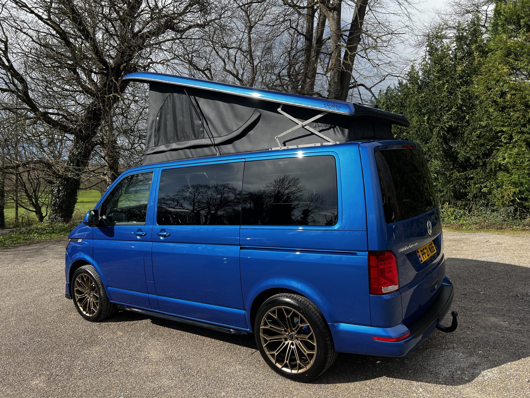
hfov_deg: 67.3
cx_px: 265
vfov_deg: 53.1
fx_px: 398
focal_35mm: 26
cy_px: 199
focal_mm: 5.7
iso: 50
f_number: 1.5
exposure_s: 1/2165
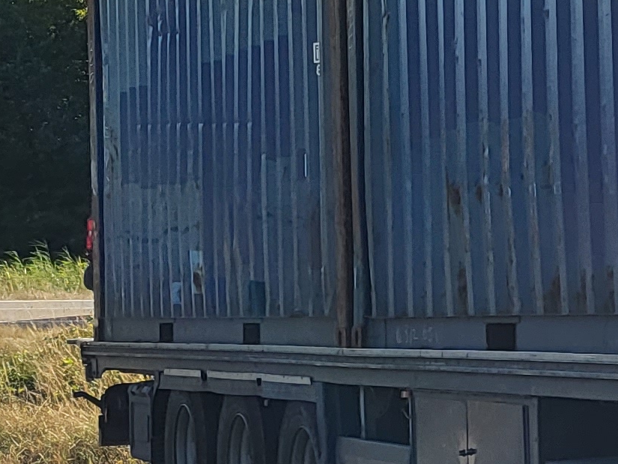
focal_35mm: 126
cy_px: 265
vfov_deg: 11.8
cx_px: 1453
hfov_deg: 12.5
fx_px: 2250
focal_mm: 5.4
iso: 40
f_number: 1.8
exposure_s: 1/1704
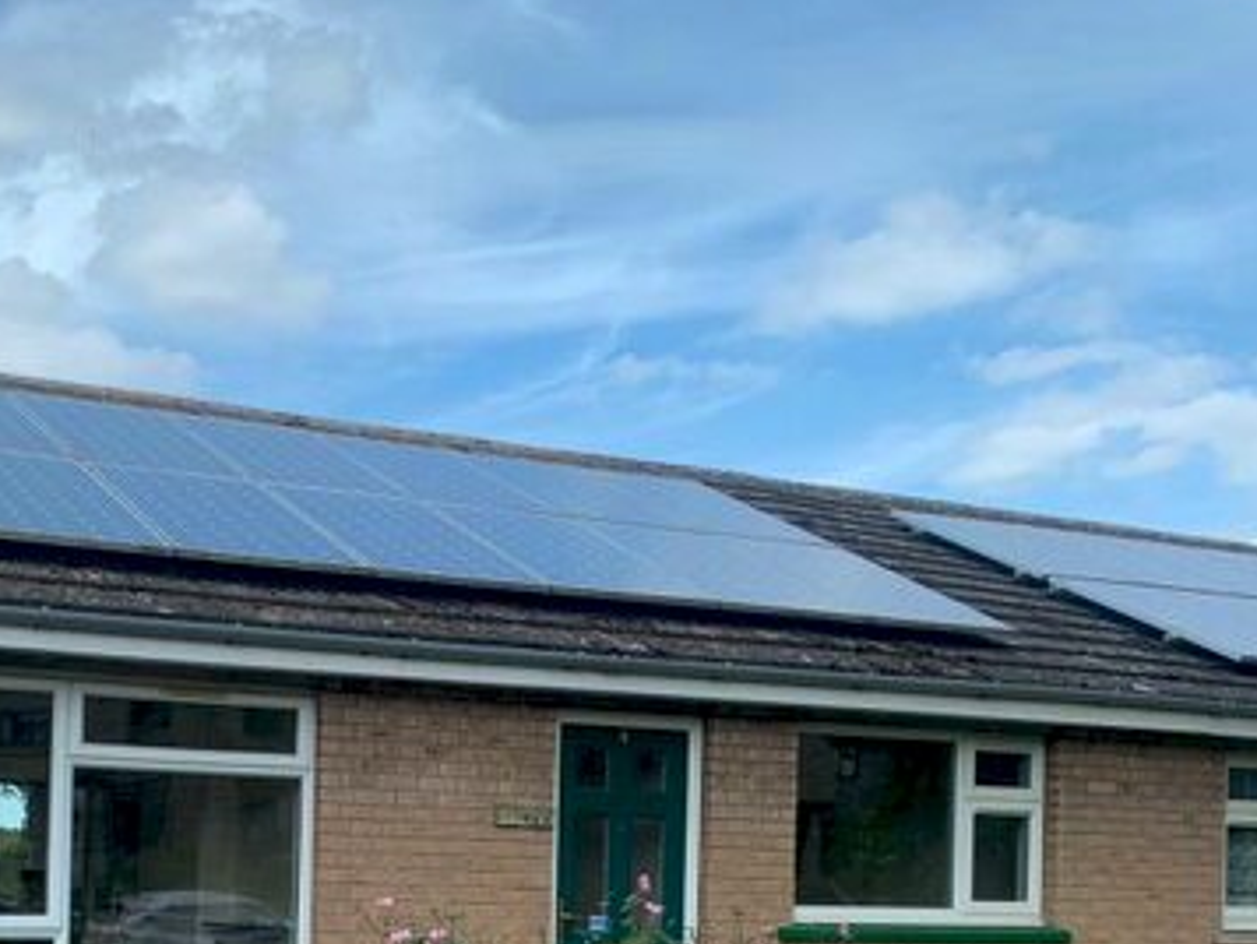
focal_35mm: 51
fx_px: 1853
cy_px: 882
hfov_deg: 36.6
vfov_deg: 27.4
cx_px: 320
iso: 25
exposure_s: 1/1560
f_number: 1.8
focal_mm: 4.25
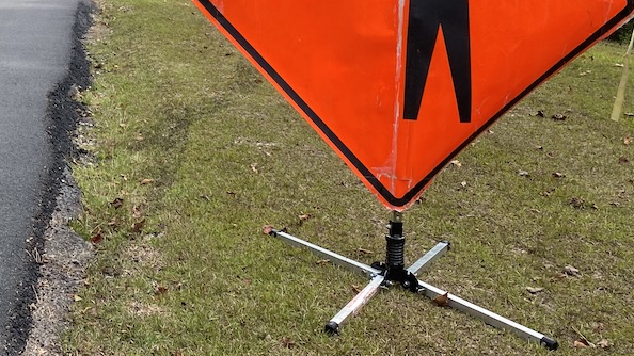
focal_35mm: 61
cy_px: -2
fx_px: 1025
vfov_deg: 19.2
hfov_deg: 31.2
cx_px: -35
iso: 32
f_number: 1.8
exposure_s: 1/536
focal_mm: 4.25
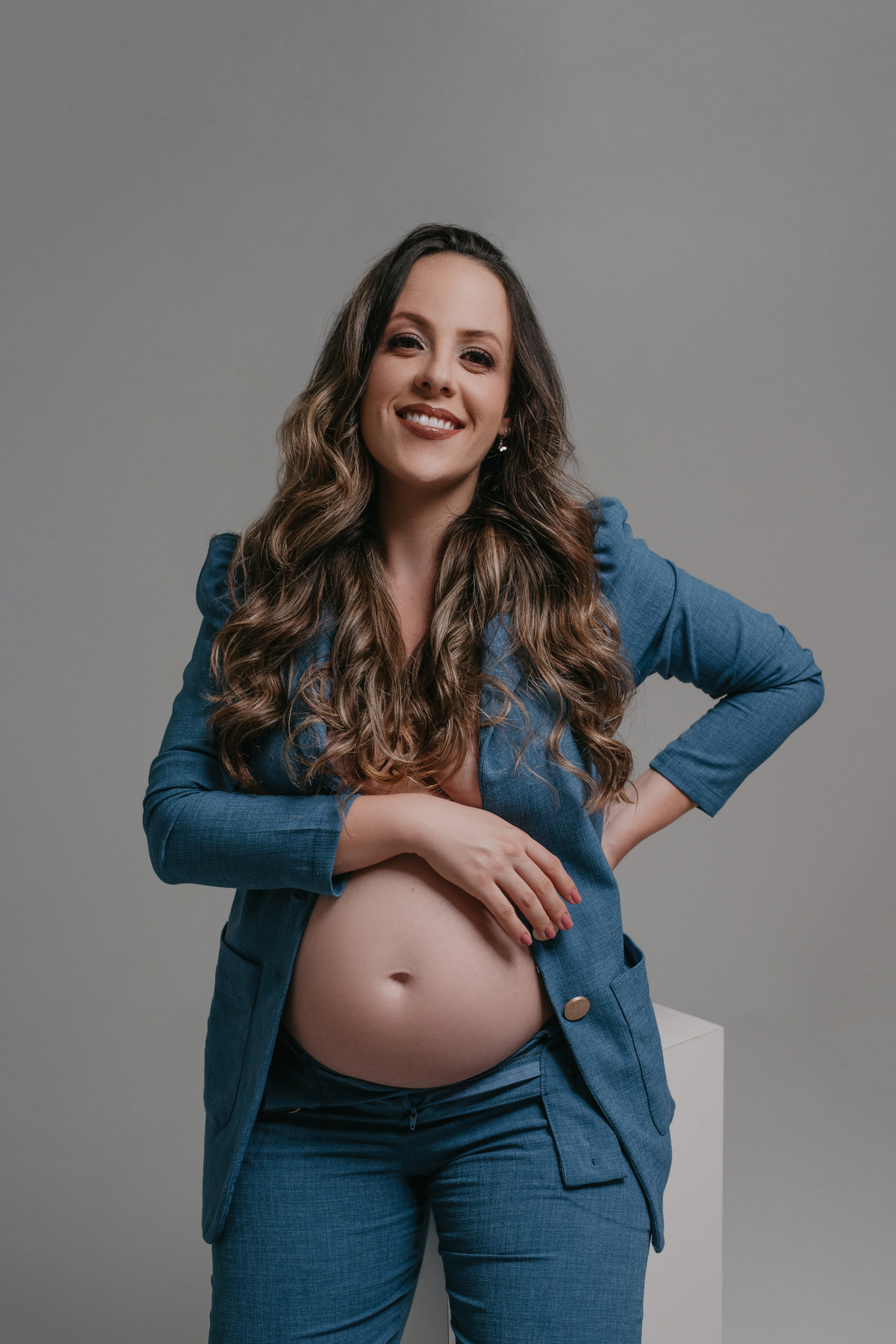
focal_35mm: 50
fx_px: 1865
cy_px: 672
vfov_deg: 39.6
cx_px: 448
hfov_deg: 27.0
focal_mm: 50
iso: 320
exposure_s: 1/80
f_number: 10
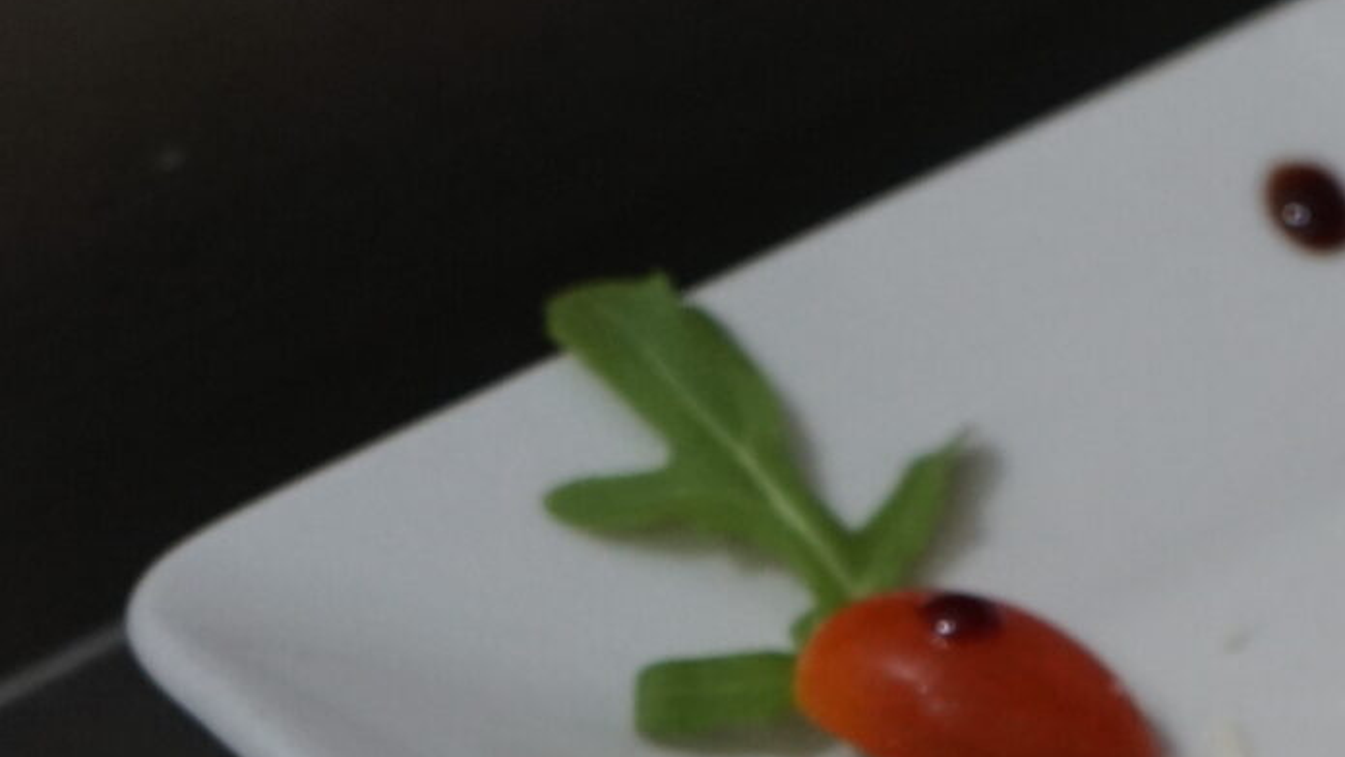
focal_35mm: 139
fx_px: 4957
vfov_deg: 8.6
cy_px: 959
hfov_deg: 13.7
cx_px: 2462
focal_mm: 36
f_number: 4
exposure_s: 1/60
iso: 1000
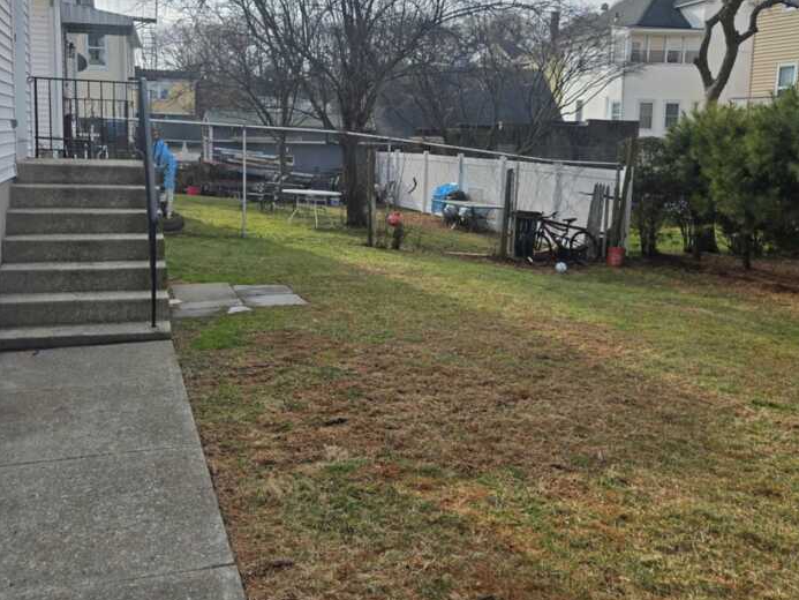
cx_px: 385
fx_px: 785
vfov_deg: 41.6
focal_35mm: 34
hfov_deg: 53.9
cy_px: 238
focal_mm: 5.4
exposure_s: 1/1869
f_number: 1.8
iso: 25
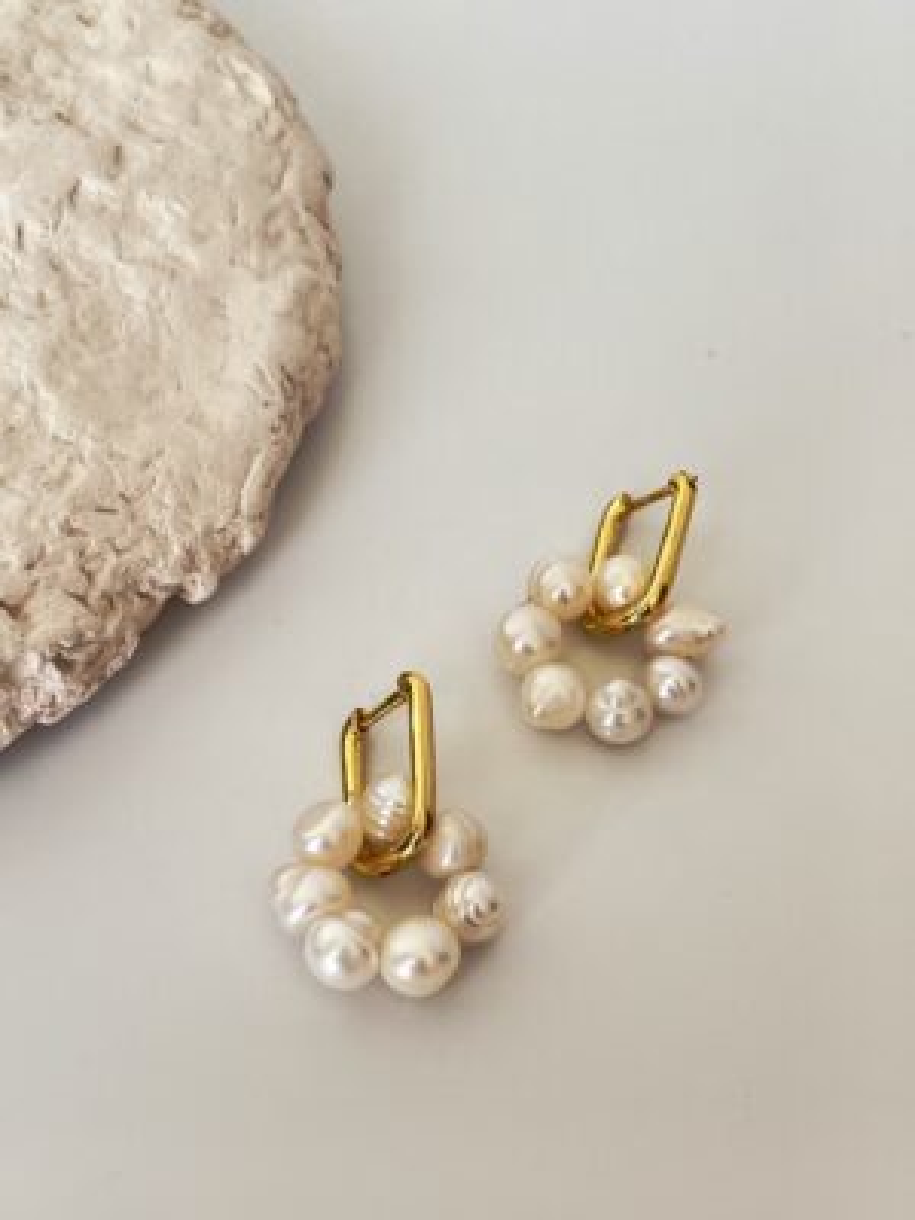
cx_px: 458
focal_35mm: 52
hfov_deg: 28.0
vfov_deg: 36.8
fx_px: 1833
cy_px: 610
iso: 64
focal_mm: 5.1
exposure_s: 1/121
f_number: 1.6
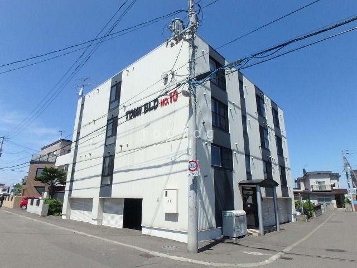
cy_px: 134
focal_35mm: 21
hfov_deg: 79.0
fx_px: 217
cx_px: 178
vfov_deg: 63.4
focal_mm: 3.7
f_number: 6
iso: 125
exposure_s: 1/500
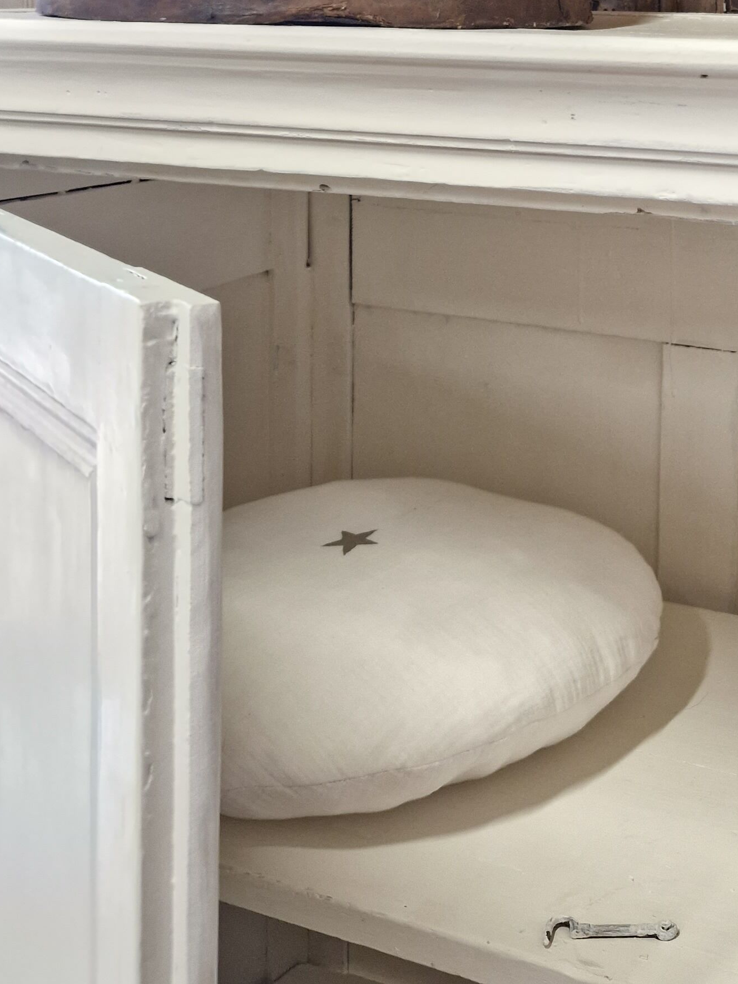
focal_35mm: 52
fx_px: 1478
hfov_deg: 26.7
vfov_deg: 34.9
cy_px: 113
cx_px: 721
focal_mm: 5.4
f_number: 1.8
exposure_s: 1/100
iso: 400
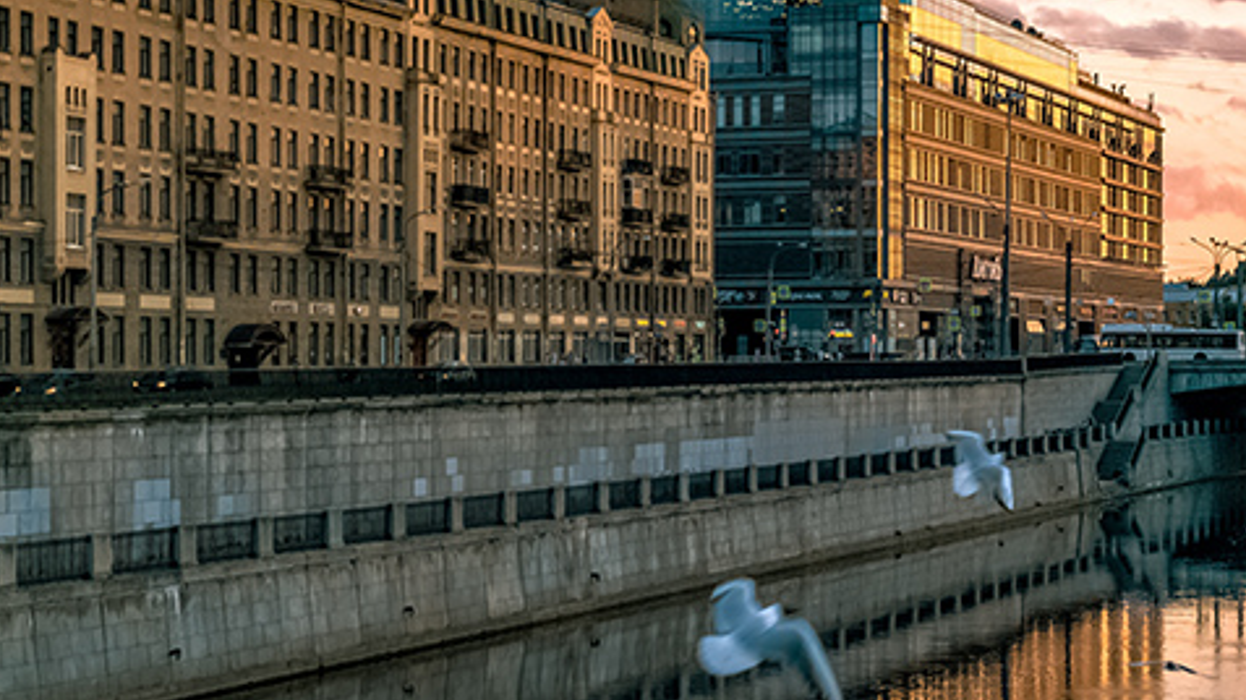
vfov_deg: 14.5
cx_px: 697
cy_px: 460
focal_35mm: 83
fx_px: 2741
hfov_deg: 25.6
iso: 400
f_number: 4.2
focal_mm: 28
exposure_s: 1/100
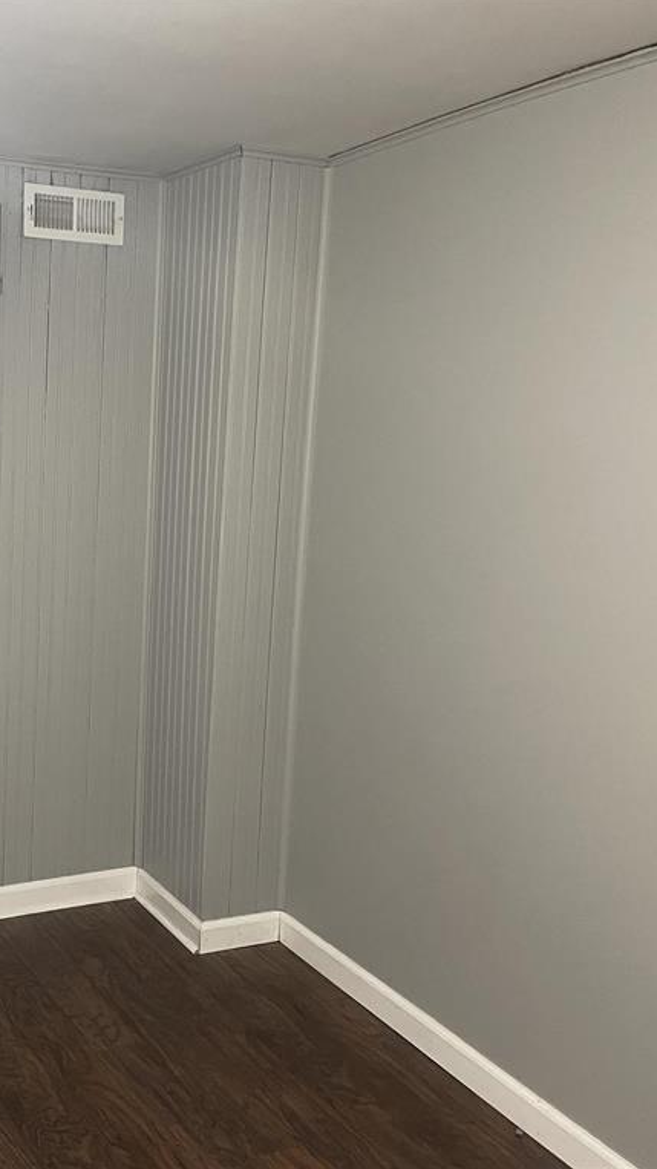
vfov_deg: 52.8
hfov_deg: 30.2
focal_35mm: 38
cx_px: 98
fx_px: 1177
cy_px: 582
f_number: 1.6
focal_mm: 4.2
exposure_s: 1/40
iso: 500
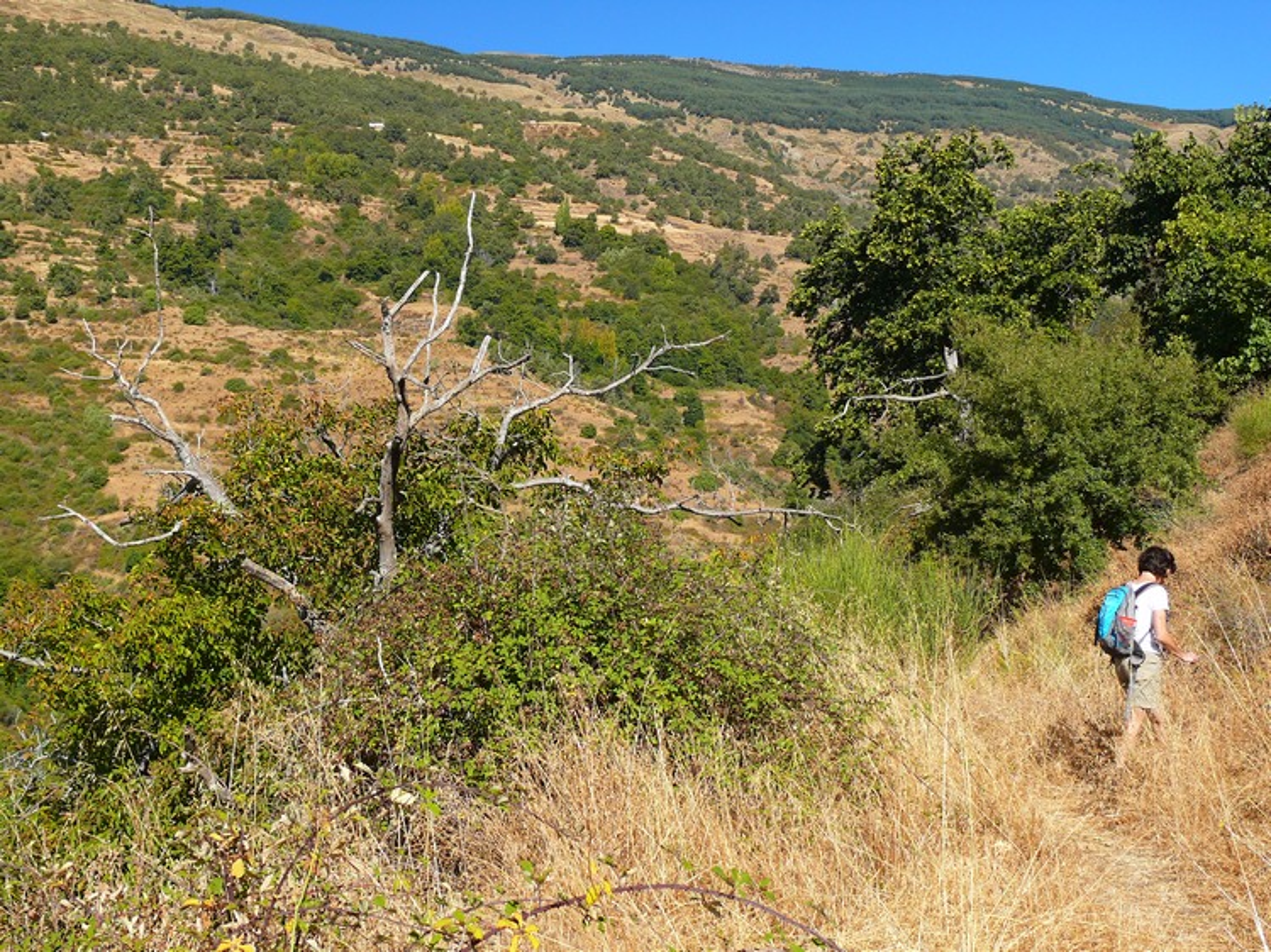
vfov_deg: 28.0
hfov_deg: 36.8
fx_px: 1909
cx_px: 636
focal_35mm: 52
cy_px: 476
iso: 100
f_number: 4
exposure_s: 1/250
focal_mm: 10.9
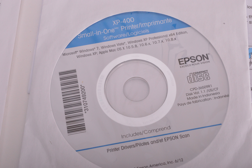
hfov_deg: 29.9
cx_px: 126
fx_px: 472
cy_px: 84
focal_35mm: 68
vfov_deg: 20.1
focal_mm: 45
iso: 1600
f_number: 25
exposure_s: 1/200
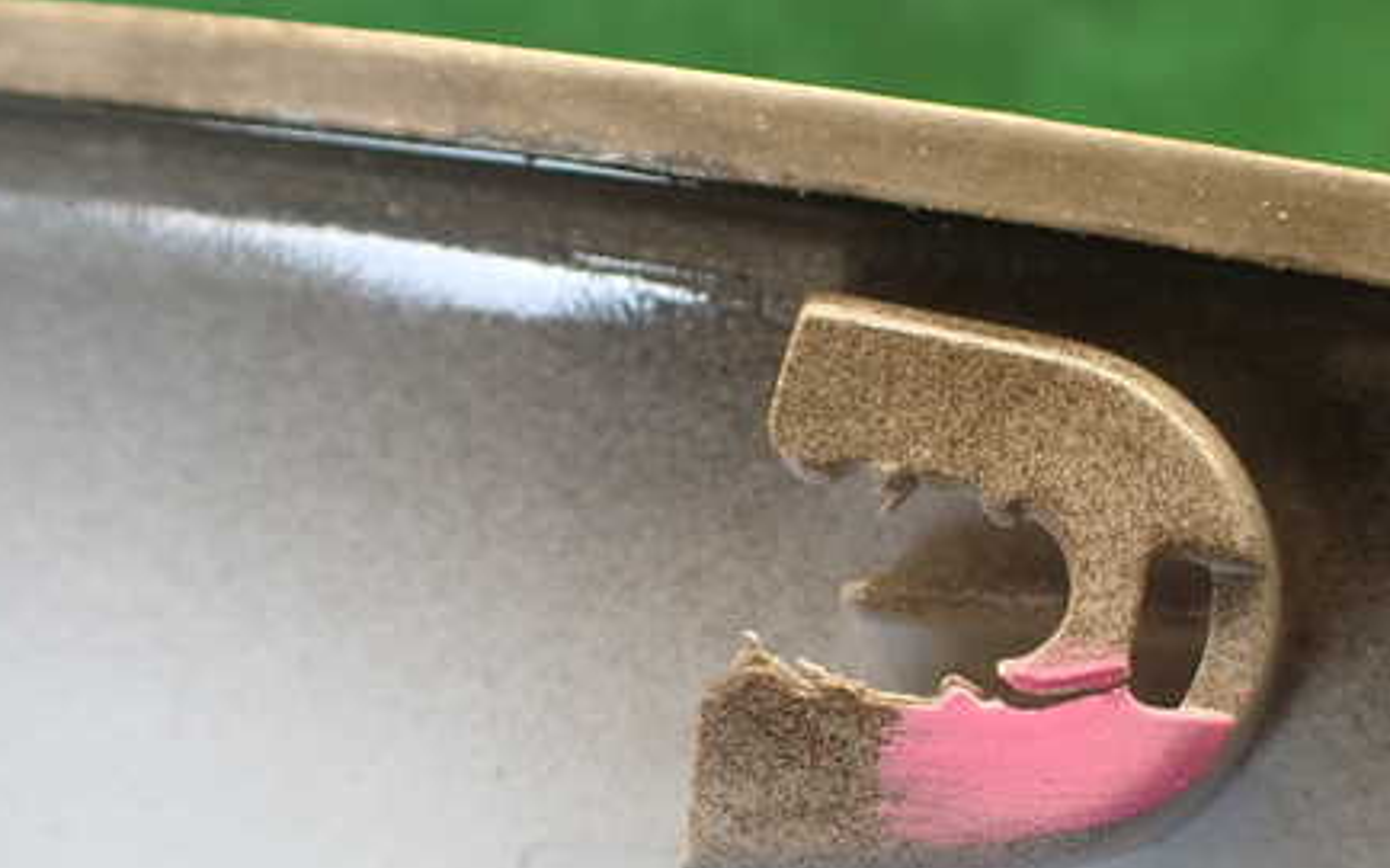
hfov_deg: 44.7
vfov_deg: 29.1
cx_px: 919
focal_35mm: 44
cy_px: 538
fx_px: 1666
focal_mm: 5.4
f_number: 2.3
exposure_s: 1/125
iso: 200
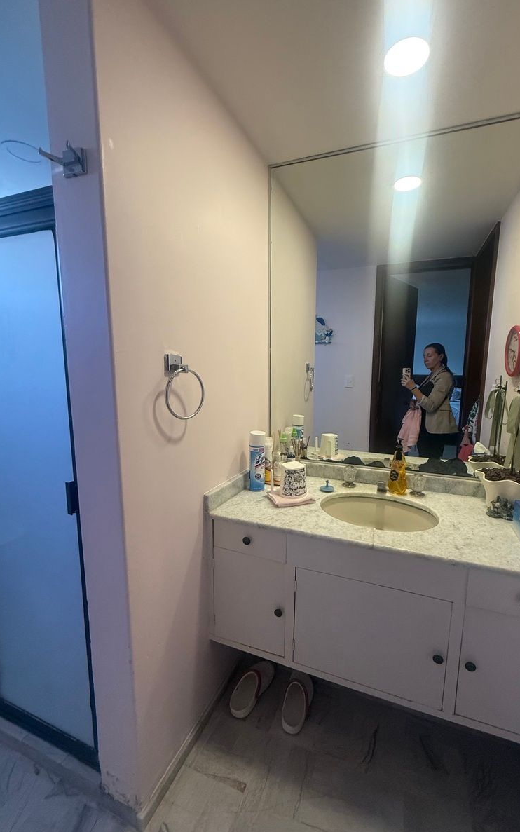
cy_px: 419
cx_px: 289
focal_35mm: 15
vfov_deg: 101.5
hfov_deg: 74.5
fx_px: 340
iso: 250
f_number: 2.2
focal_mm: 2.22
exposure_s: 1/120
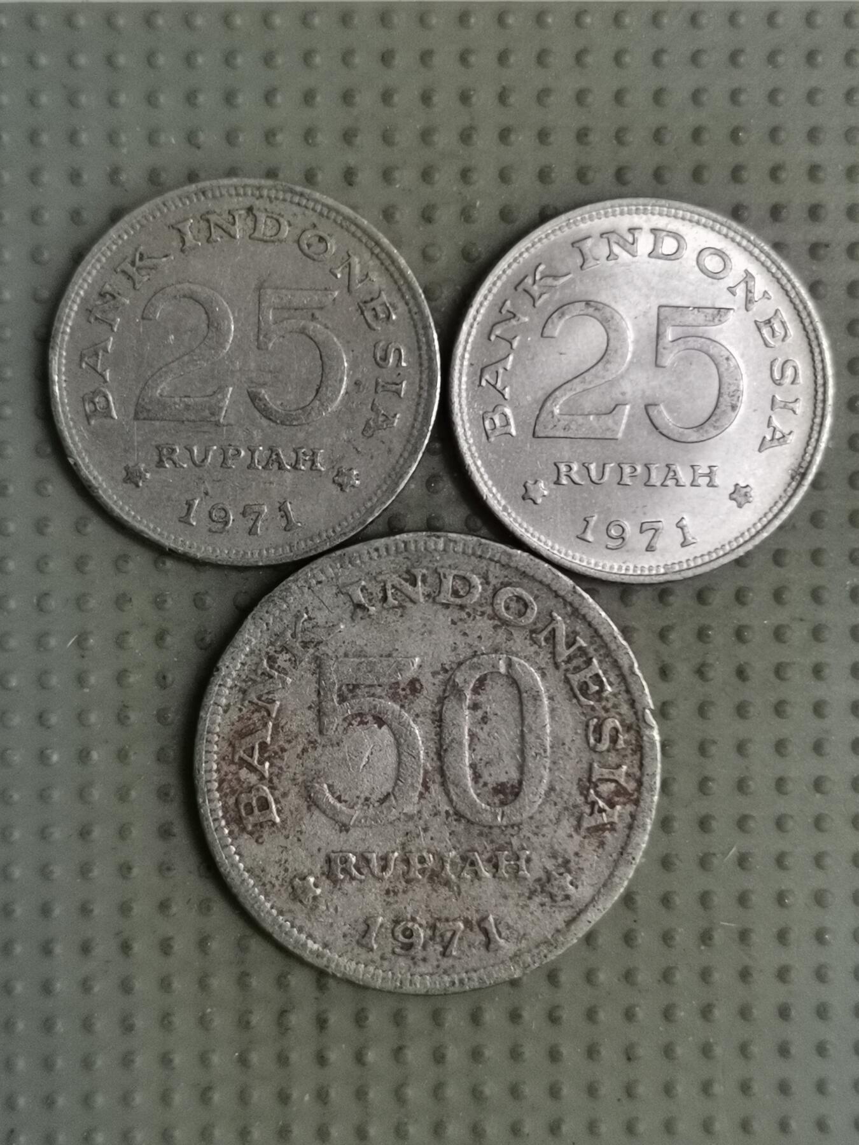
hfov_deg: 28.0
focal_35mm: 52
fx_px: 1721
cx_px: 430
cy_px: 572
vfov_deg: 36.8
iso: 250
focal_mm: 4.75
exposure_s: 1/36
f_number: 1.8
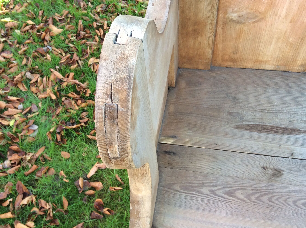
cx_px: 162
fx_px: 327
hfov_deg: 50.2
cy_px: 121
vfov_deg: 38.5
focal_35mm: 37
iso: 50
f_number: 2.4
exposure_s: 1/50
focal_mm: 3.3
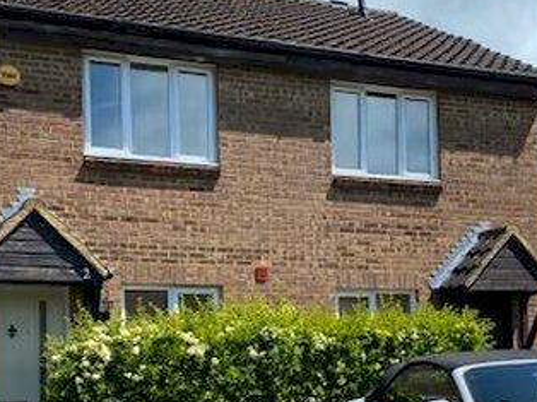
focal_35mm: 58
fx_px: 899
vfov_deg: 24.6
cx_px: 308
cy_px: 348
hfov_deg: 33.2
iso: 32
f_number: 1.8
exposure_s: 1/2315
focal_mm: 4.25
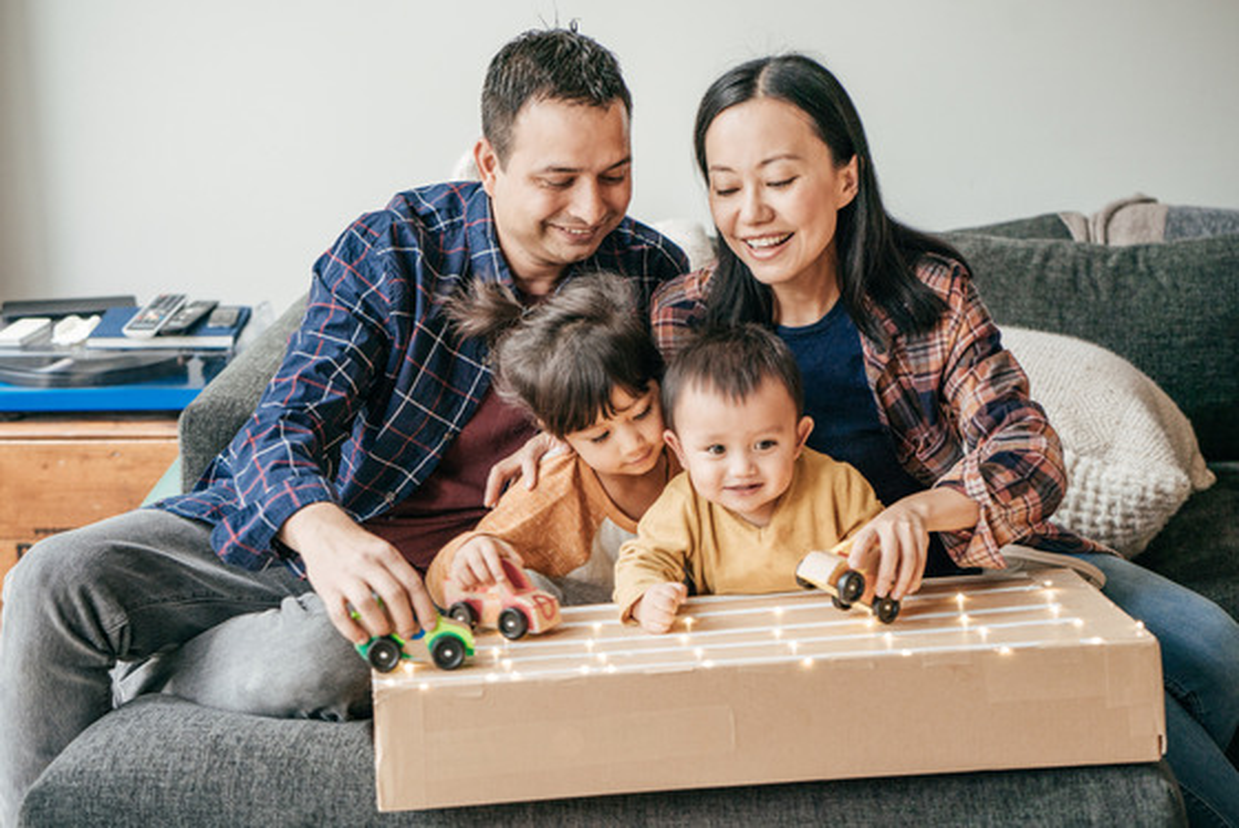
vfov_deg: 16.1
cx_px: 620
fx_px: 2927
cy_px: 414
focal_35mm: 85
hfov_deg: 23.9
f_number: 3.5
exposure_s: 1/125
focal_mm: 85
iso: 400
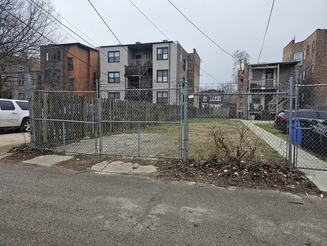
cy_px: 123
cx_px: 164
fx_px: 217
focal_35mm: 23
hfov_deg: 73.9
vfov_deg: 58.9
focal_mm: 6.3
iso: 10
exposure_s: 1/230
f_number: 1.7
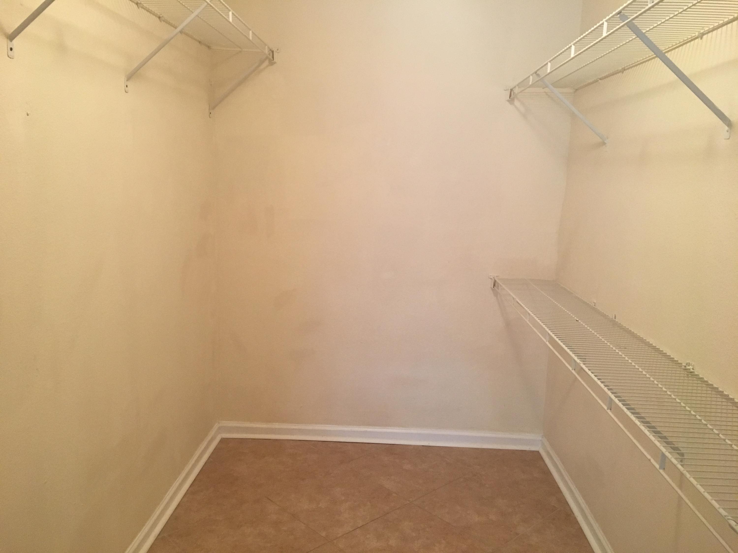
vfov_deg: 48.2
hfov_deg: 61.7
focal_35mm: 29
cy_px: 276
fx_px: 618
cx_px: 369
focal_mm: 4.15
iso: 160
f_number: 2.2
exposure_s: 1/30
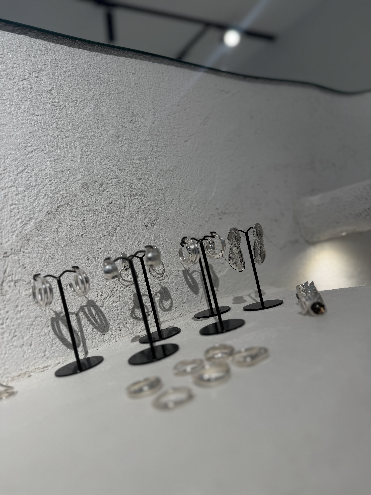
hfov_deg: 56.8
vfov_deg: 71.6
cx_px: 186
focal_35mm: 24
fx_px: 343
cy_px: 248
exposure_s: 1/241
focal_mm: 6.76
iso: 64
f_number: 1.78
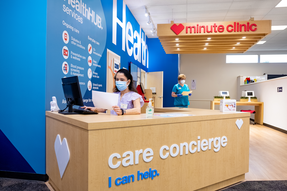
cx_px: 144
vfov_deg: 46.4
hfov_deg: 65.5
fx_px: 223
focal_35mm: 28
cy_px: 96
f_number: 2.8
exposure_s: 1/120
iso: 800
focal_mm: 18.7
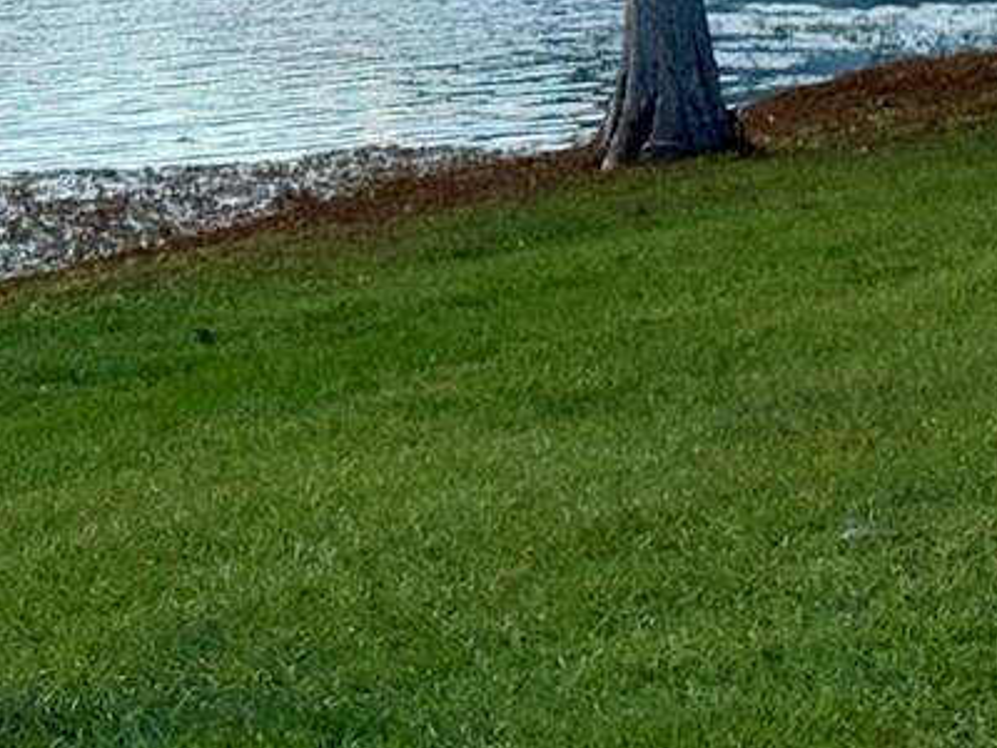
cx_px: -780
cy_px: -349
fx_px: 5530
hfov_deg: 9.8
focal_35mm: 192
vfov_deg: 7.6
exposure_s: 1/2252
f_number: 1.78
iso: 64
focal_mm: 6.76
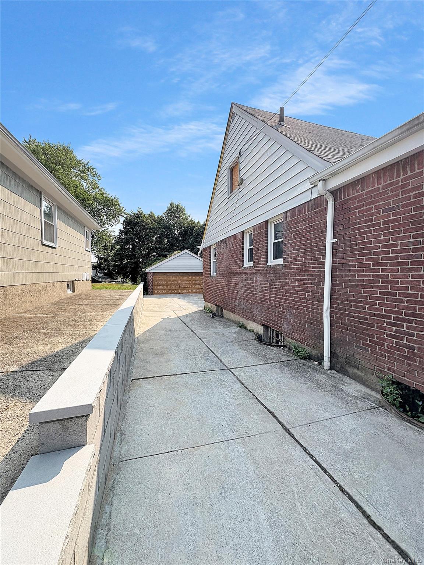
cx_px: 212
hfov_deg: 85.7
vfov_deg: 102.1
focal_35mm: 14
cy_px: 282
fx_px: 229
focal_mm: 2.22
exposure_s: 1/1976
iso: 64
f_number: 2.2
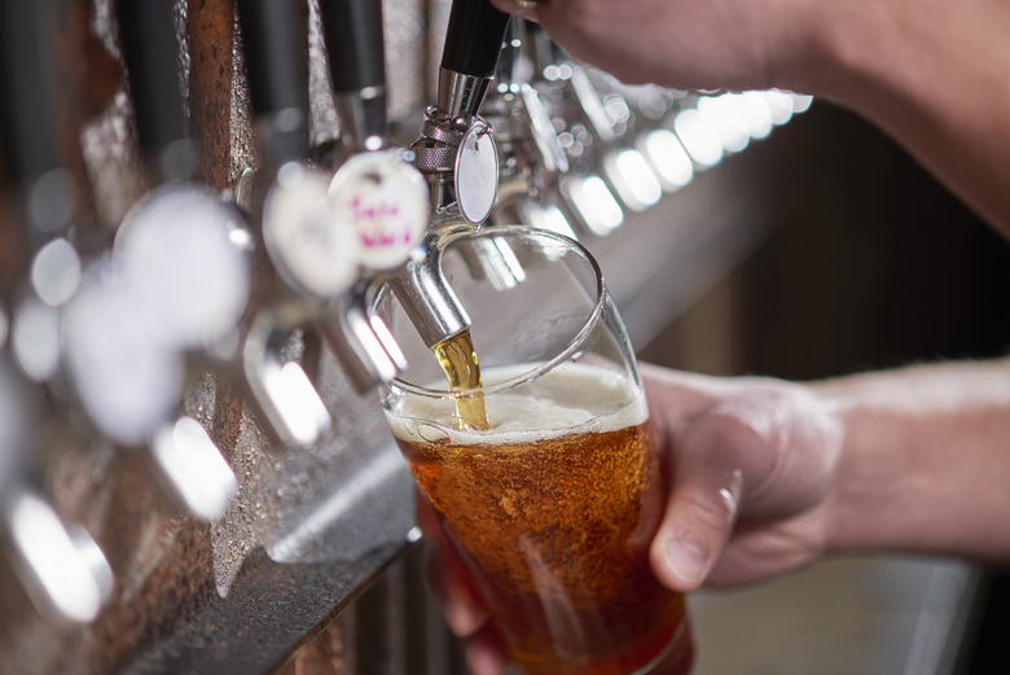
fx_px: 2947
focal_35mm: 105
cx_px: 505
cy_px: 338
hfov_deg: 19.4
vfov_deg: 13.1
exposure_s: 1/200
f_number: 3
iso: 125
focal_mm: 105
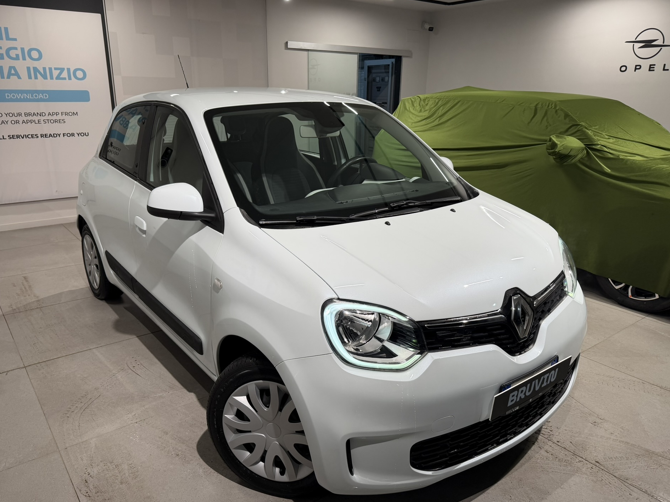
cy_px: 259
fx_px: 503
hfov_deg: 67.3
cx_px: 324
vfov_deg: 53.1
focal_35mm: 26
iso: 80
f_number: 1.78
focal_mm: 6.76
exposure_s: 1/98
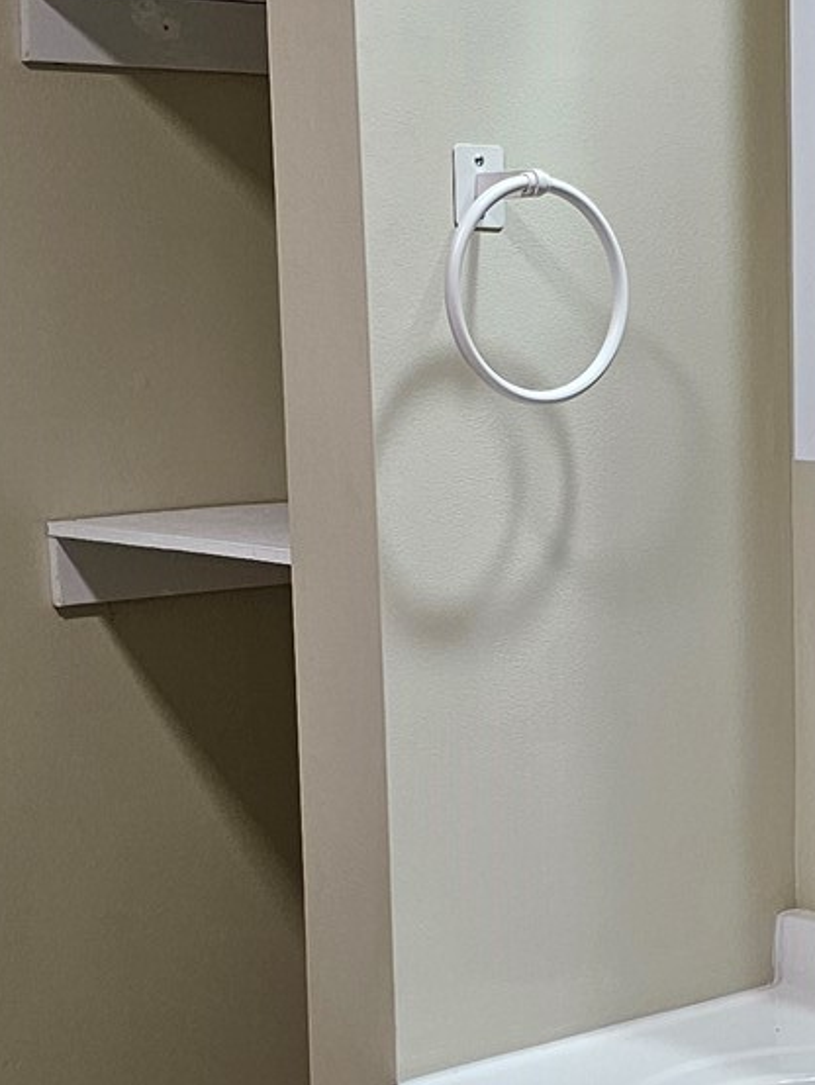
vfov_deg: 22.9
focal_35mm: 85
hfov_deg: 17.0
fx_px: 2666
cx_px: 790
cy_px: 711
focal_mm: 6.3
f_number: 1.7
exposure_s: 1/120
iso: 125
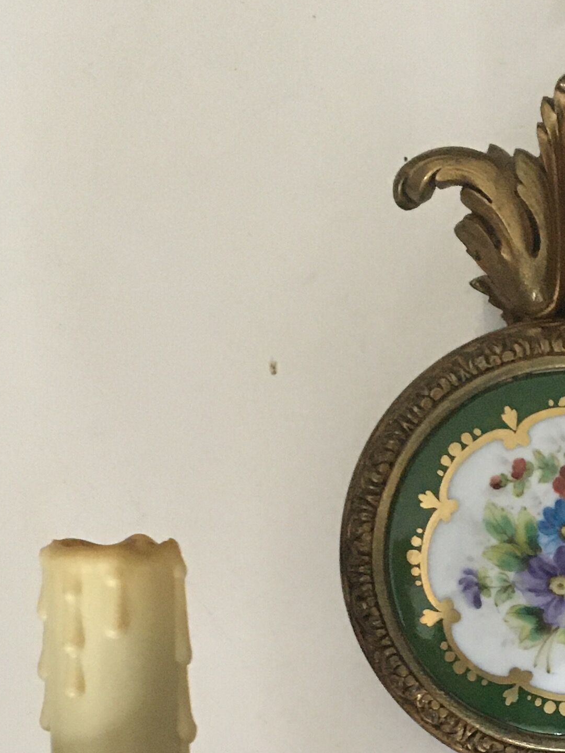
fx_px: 1763
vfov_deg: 23.4
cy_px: 705
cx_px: 614
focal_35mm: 81
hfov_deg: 17.6
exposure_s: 1/33
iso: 250
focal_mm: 4.15
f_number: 2.2
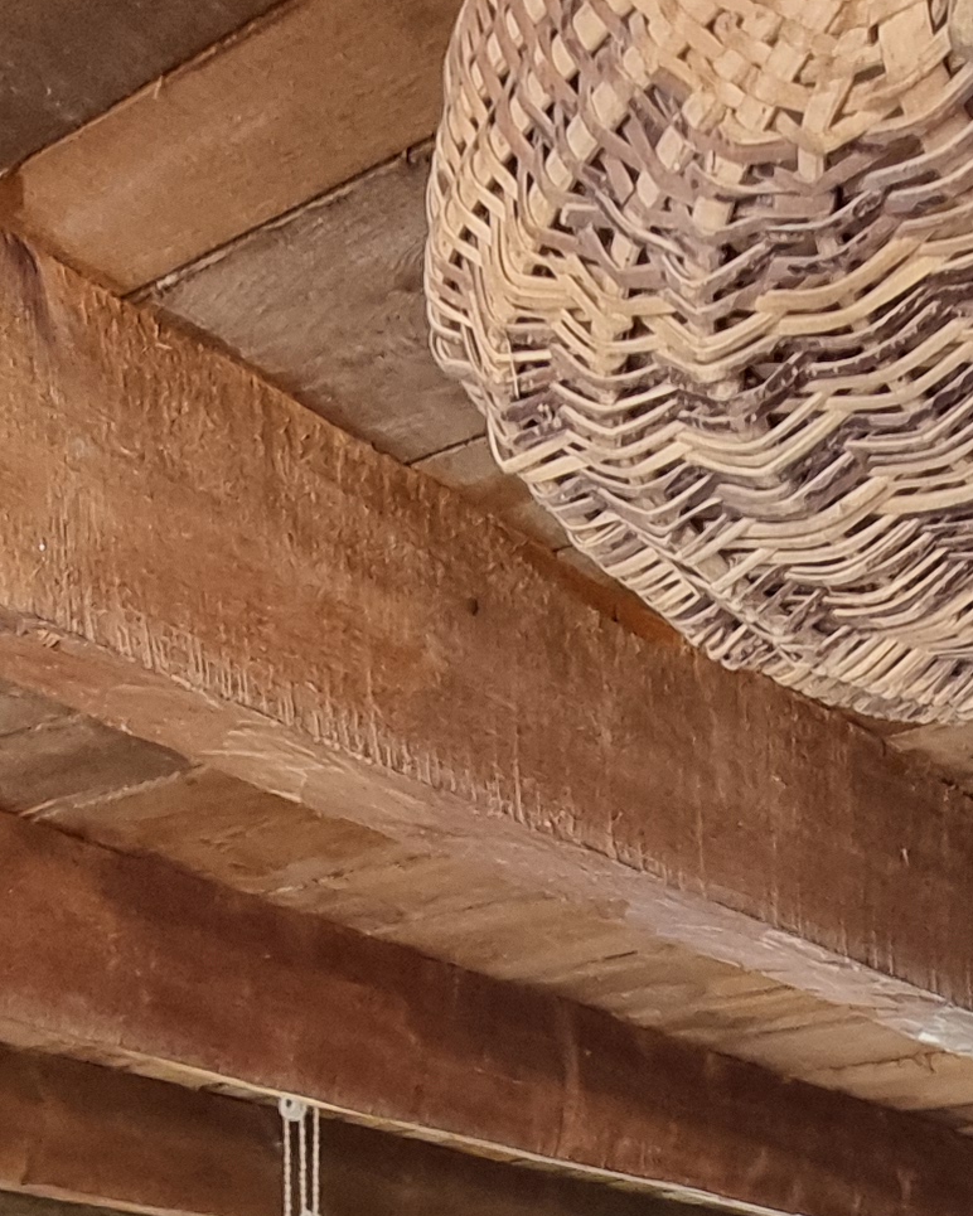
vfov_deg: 26.0
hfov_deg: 28.3
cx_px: 706
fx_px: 1908
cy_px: 1827
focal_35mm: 53
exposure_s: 1/33
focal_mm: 2.2
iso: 400
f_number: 2.2
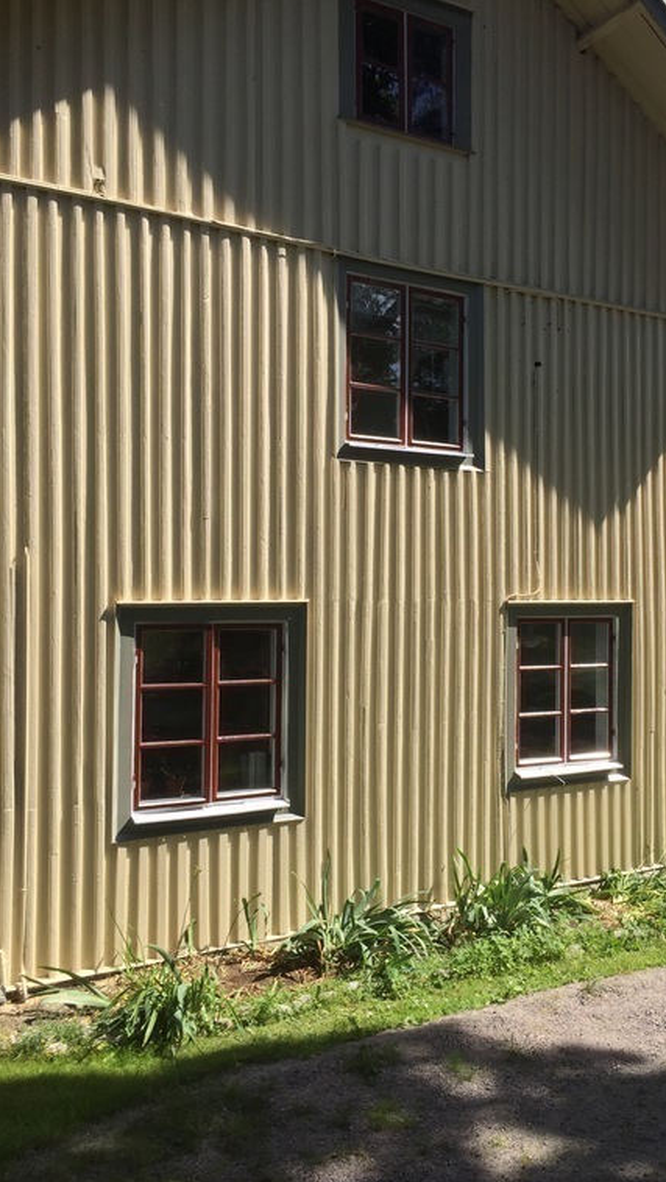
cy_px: 586
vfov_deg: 61.0
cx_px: 396
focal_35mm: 32
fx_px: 1004
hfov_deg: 36.6
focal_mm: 4.15
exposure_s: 1/1412
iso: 32
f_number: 2.2
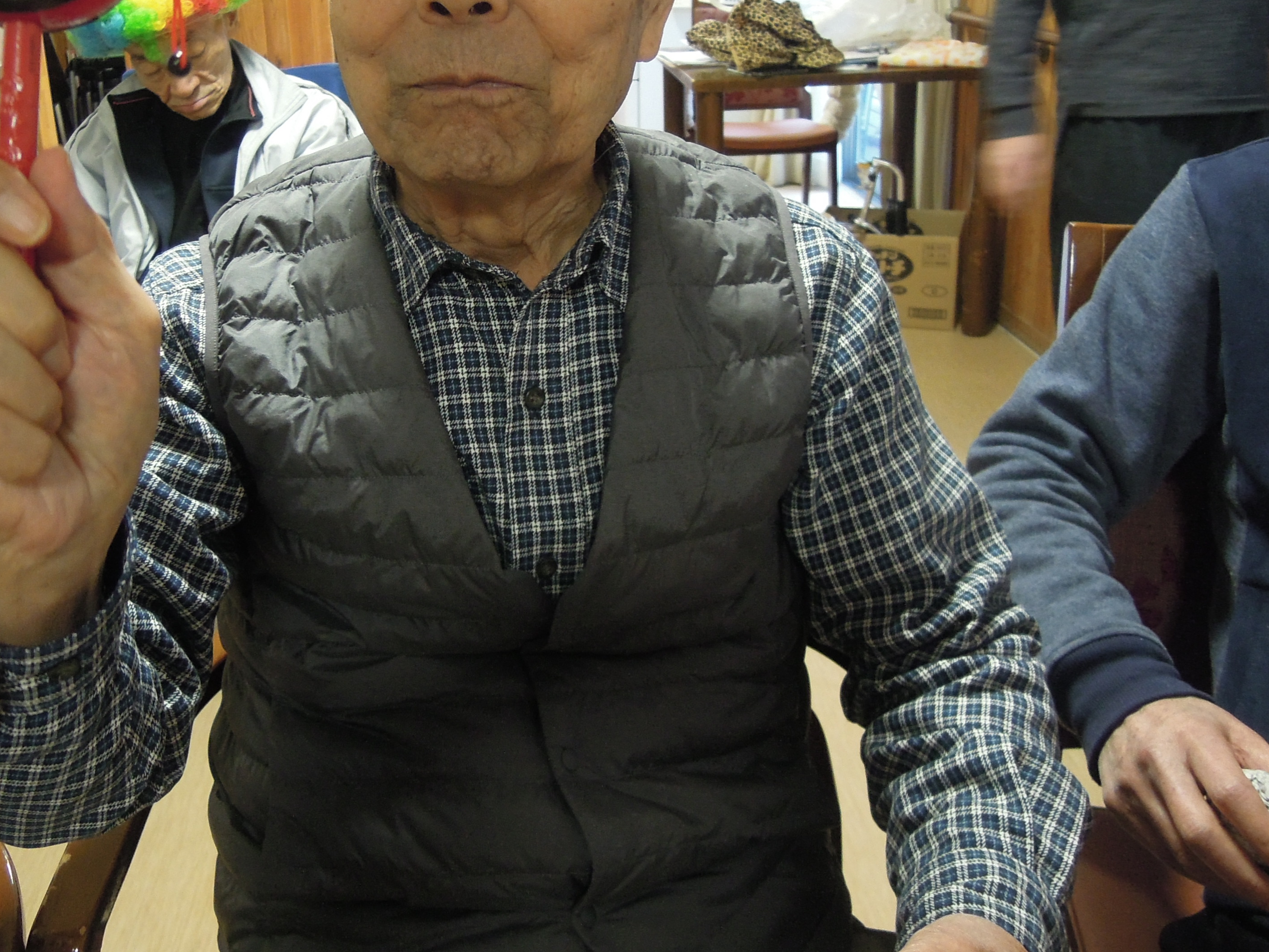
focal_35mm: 34
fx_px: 1246
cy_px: 309
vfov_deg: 41.2
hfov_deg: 53.4
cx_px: 480
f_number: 2
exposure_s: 1/30
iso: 360
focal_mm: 4.3
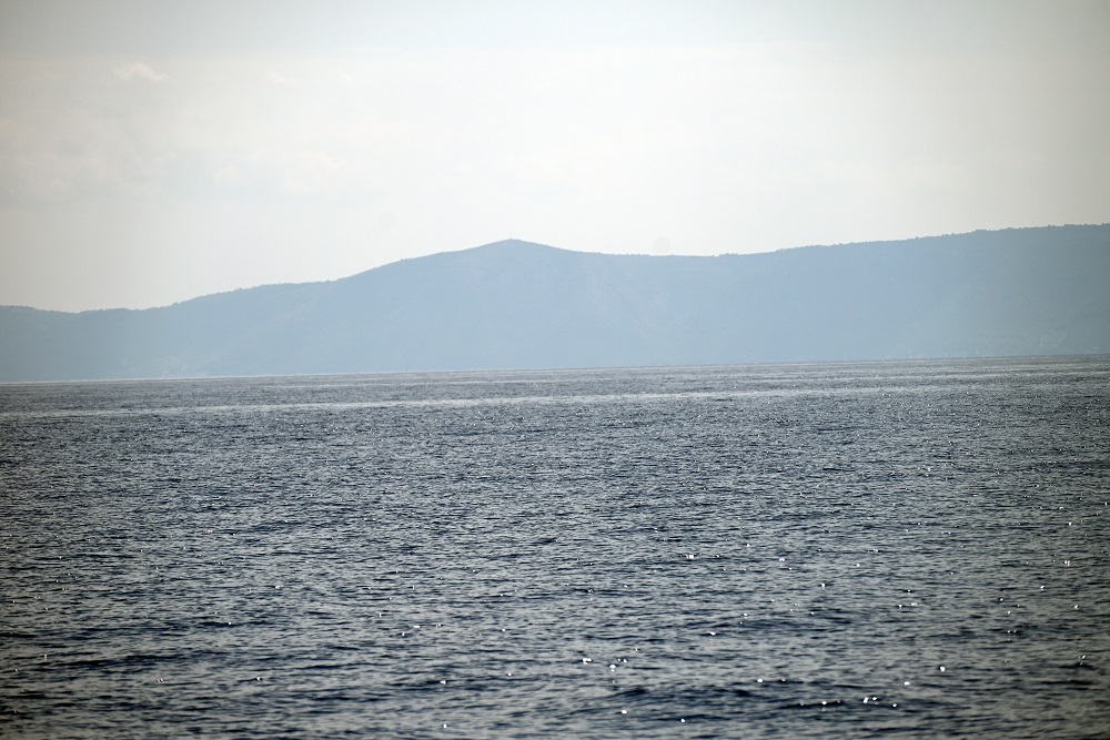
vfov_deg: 9.5
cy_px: 370
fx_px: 4471
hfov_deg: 14.2
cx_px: 555
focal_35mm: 145
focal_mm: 145
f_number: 4.8
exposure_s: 1/2500
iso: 100
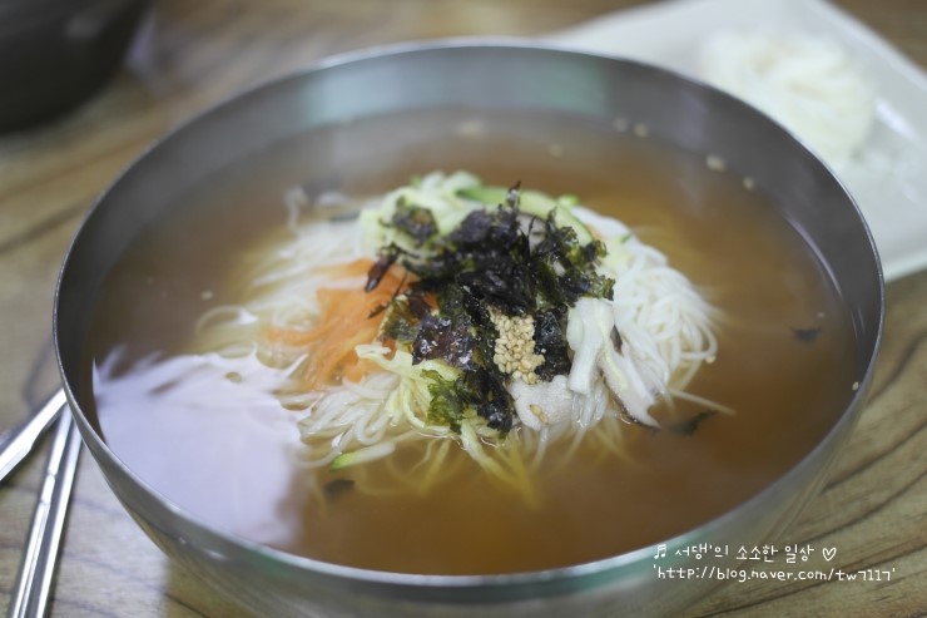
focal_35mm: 46
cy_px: 309
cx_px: 464
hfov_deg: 42.8
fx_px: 1184
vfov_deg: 29.2
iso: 200
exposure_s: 1/100
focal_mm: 30
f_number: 2
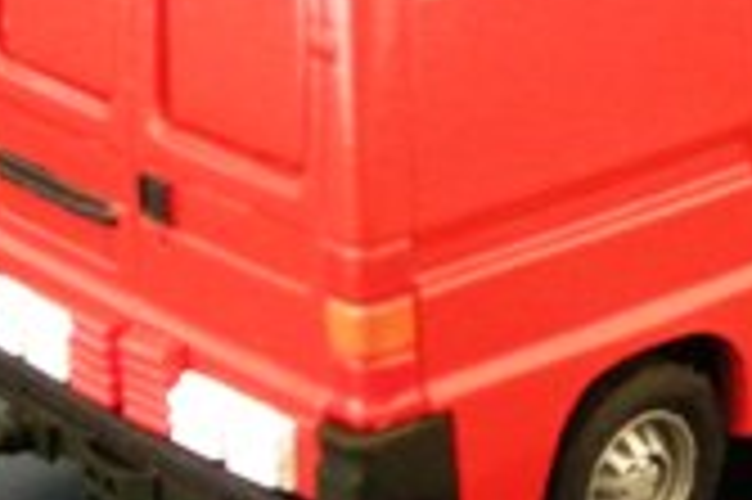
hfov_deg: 13.6
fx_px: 3151
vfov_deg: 9.1
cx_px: 585
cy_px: 180
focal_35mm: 151
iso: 524
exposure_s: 1/8
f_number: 3.3
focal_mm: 8.8
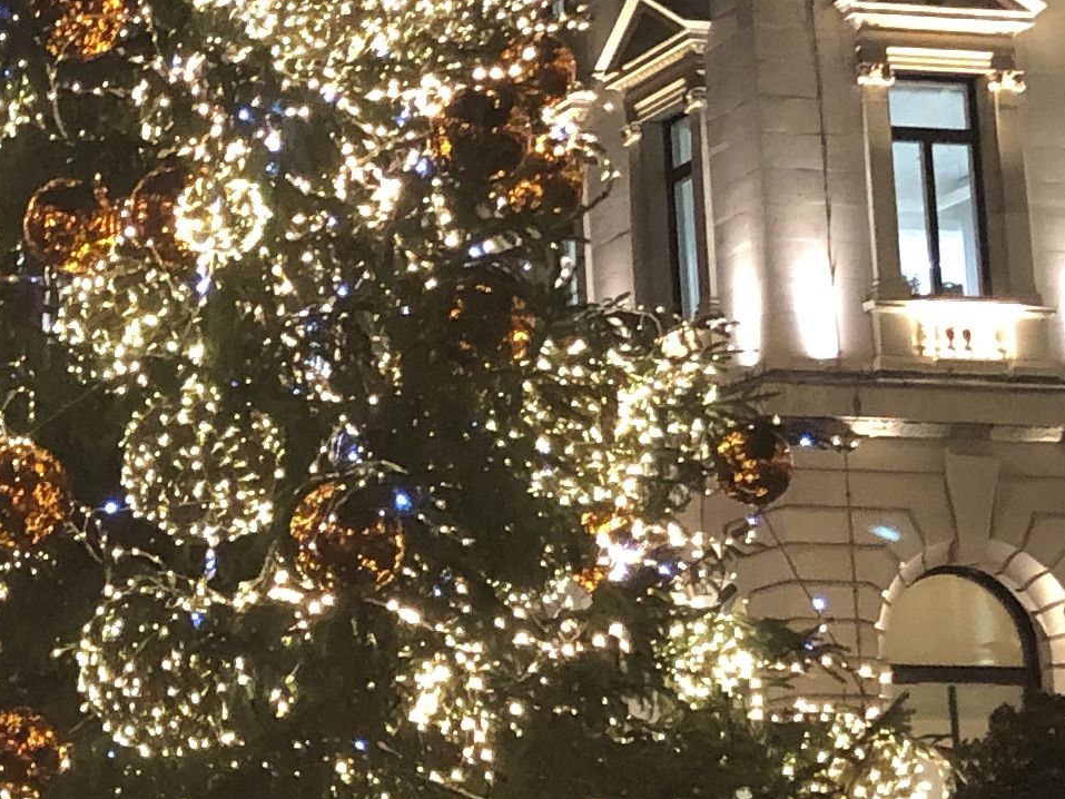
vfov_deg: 12.5
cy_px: 268
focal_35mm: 118
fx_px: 3631
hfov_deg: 16.0
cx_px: -218
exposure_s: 1/9
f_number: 1.8
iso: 100
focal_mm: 3.99
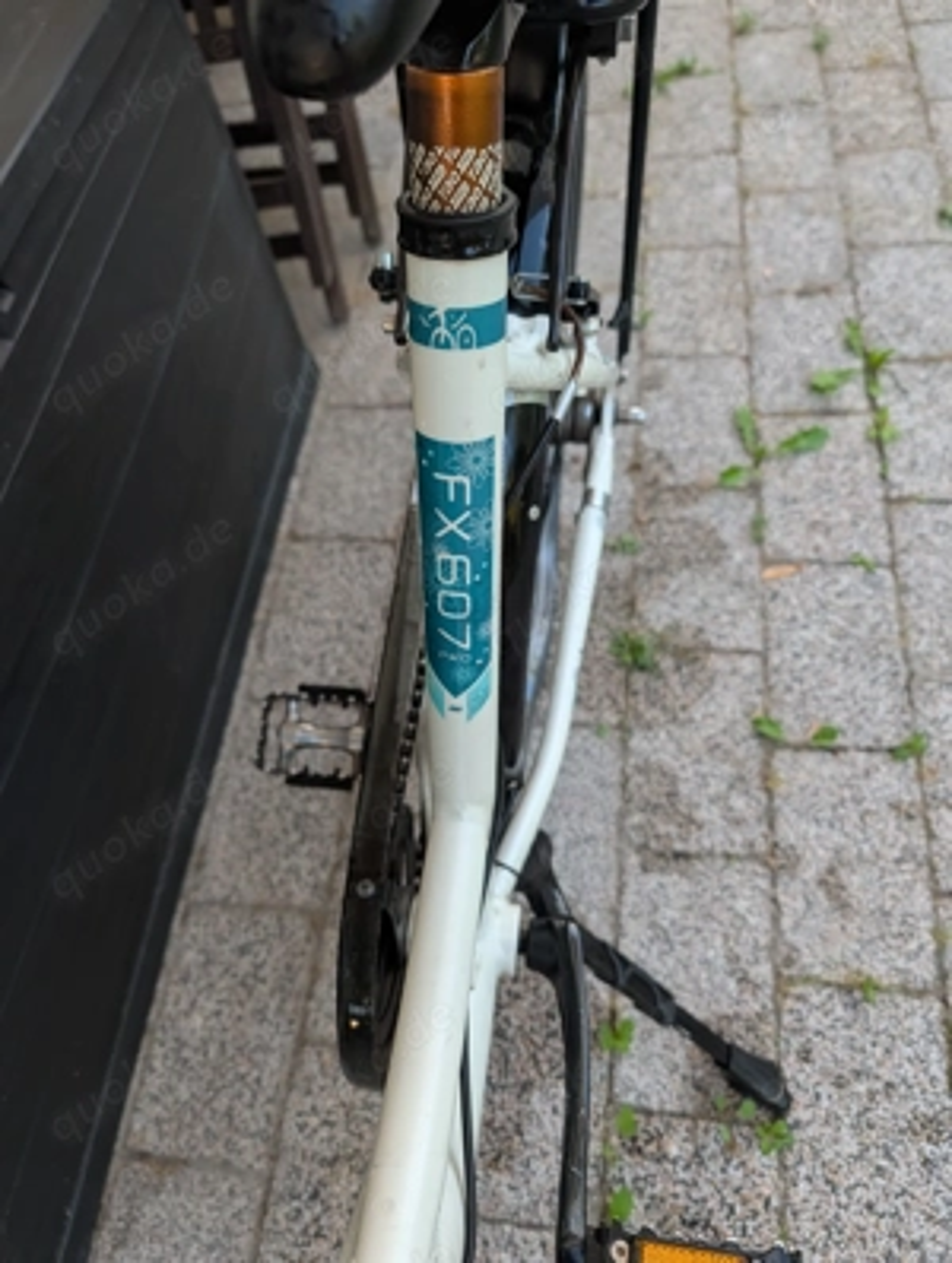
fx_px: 877
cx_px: 476
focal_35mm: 24
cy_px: 632
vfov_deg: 71.5
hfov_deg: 57.0
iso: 193
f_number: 1.68
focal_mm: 6.9
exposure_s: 1/287
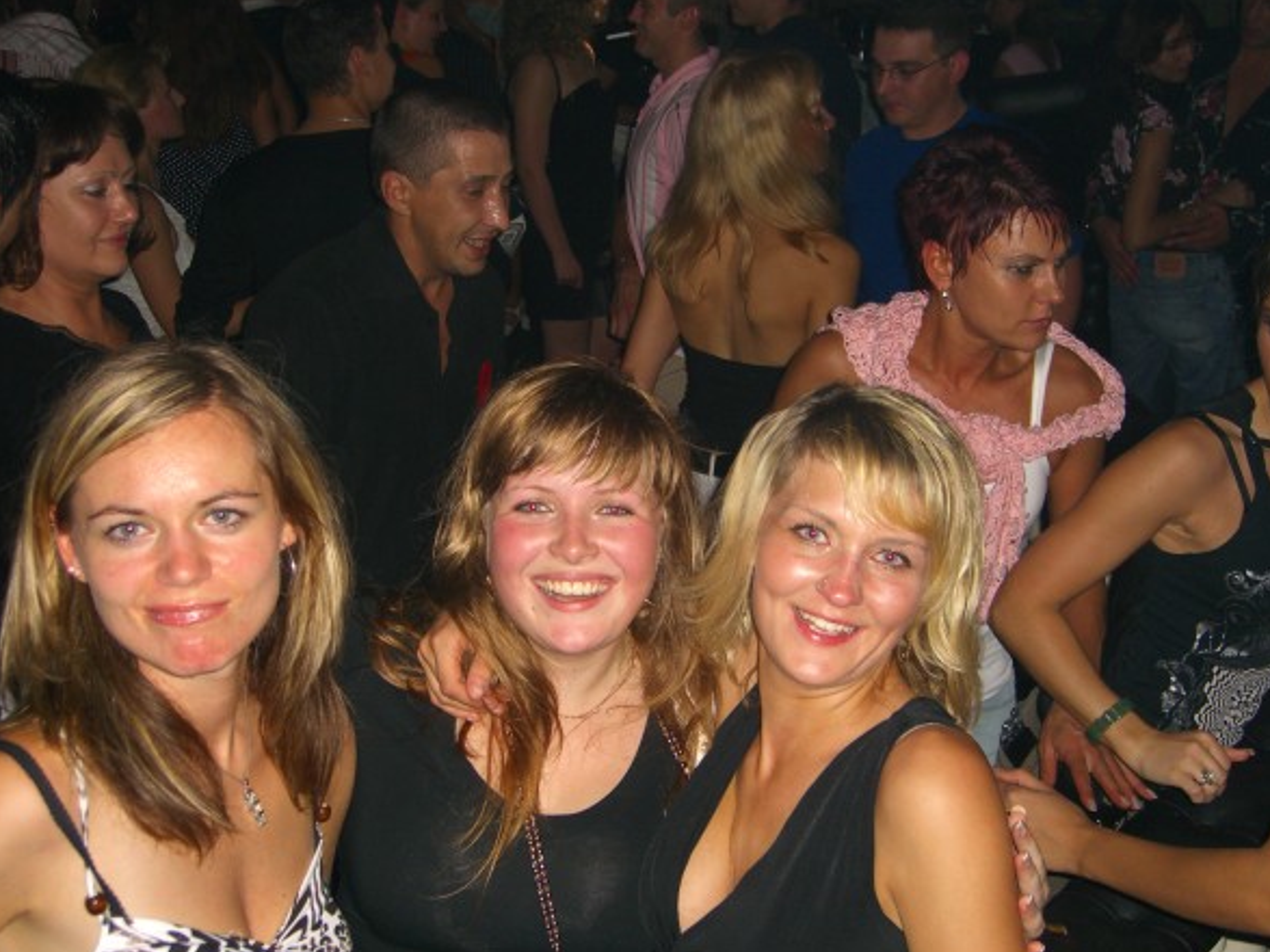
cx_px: 630
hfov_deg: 40.4
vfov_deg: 30.9
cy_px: 478
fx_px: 1724
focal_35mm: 47
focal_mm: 9.5
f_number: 3.1
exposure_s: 1/60
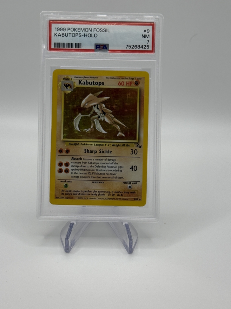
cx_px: 107
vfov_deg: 34.4
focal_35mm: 56
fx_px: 499
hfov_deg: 26.1
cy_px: 148
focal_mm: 6.76
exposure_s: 1/418
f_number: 1.78
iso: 64
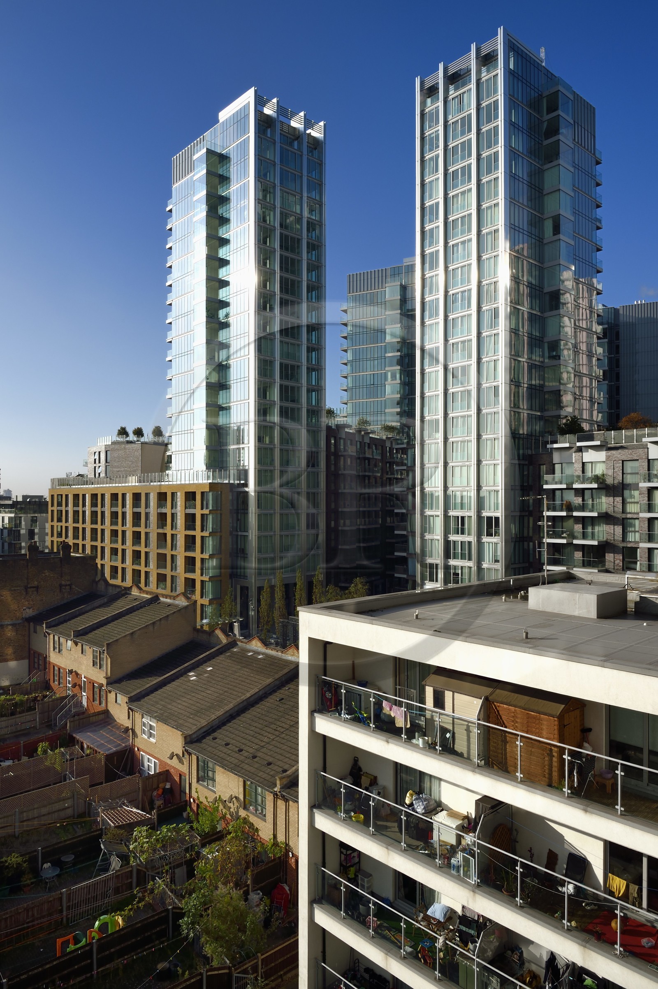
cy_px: 494
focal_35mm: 24
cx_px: 329
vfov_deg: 73.8
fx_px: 659
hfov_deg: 53.1
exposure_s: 1/250
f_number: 16
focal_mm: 24
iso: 200
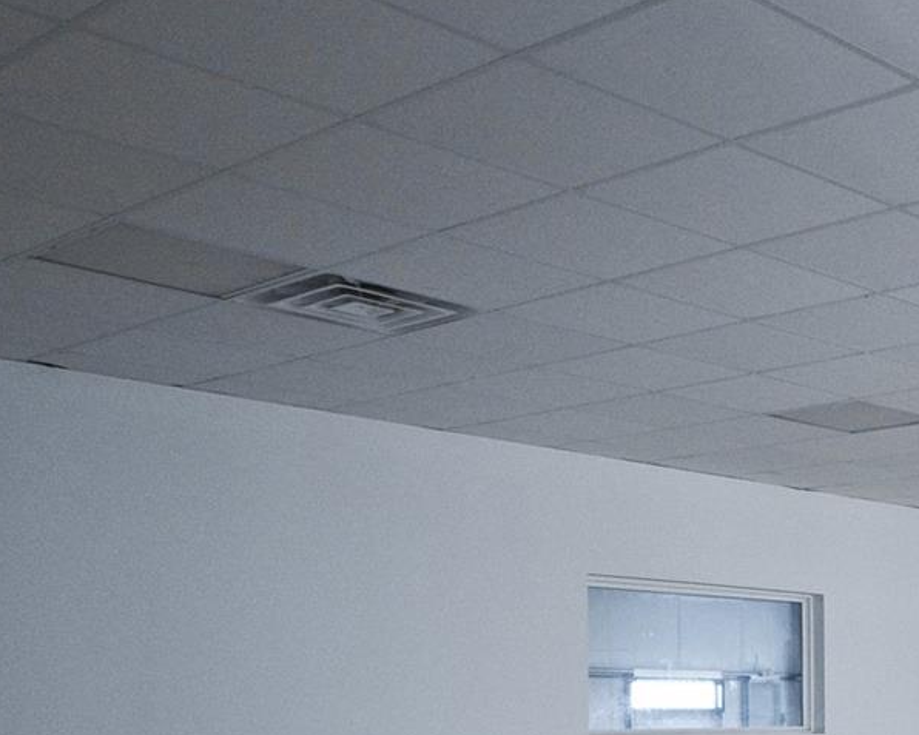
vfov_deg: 24.9
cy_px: 748
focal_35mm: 58
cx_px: 1070
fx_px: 1578
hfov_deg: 28.7
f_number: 3.5
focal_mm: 12
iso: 900
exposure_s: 1/125
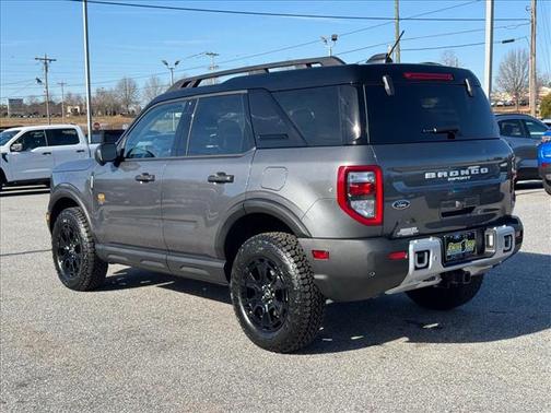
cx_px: 276
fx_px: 764
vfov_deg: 30.3
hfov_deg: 39.7
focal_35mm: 48
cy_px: 206
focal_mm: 6.76
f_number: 1.78
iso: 64
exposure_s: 1/3096
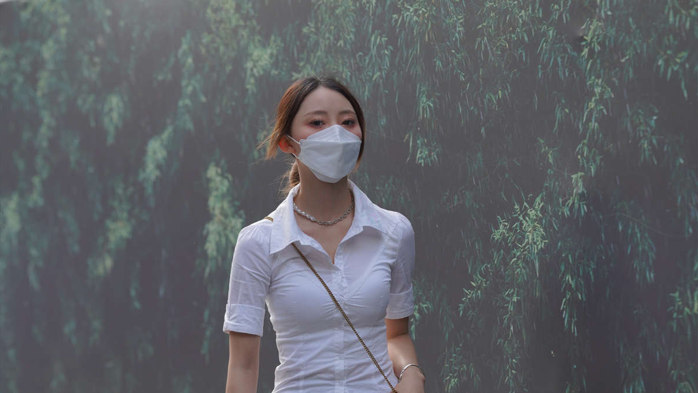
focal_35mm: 213
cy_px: 431
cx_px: 348
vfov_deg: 5.7
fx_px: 3942
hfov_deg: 10.1
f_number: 2.8
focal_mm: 135
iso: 320
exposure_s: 1/1000
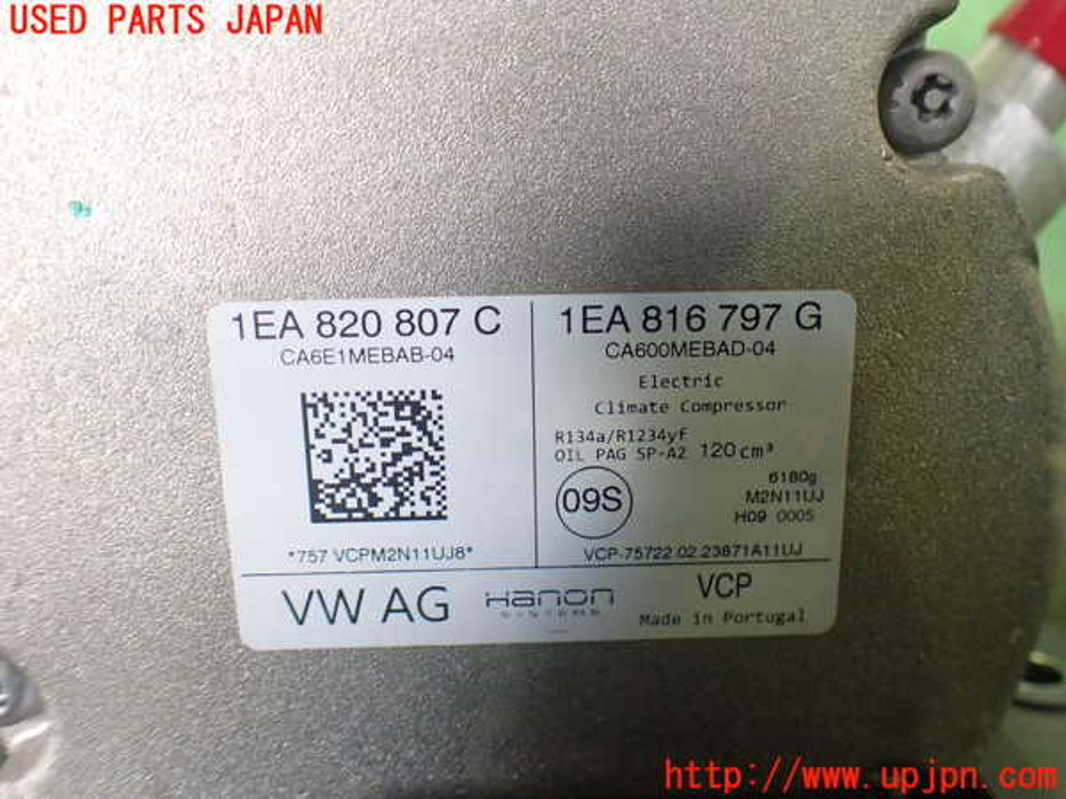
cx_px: 533
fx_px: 924
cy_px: 400
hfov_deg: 60.0
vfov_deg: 46.8
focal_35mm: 30
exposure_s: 1/100
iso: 800
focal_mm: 5.4
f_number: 2.3
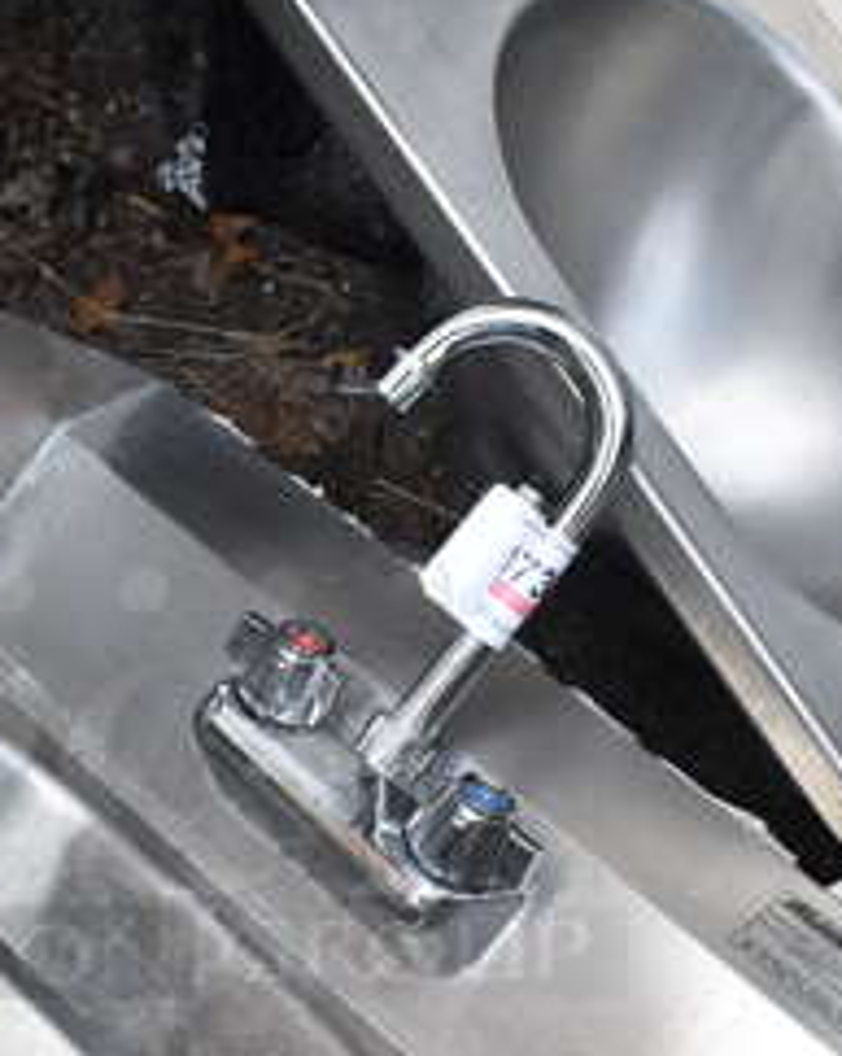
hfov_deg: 23.4
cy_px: 768
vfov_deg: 29.2
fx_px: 1997
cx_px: 144
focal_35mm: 64
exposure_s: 1/125
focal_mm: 18
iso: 320
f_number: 5.6
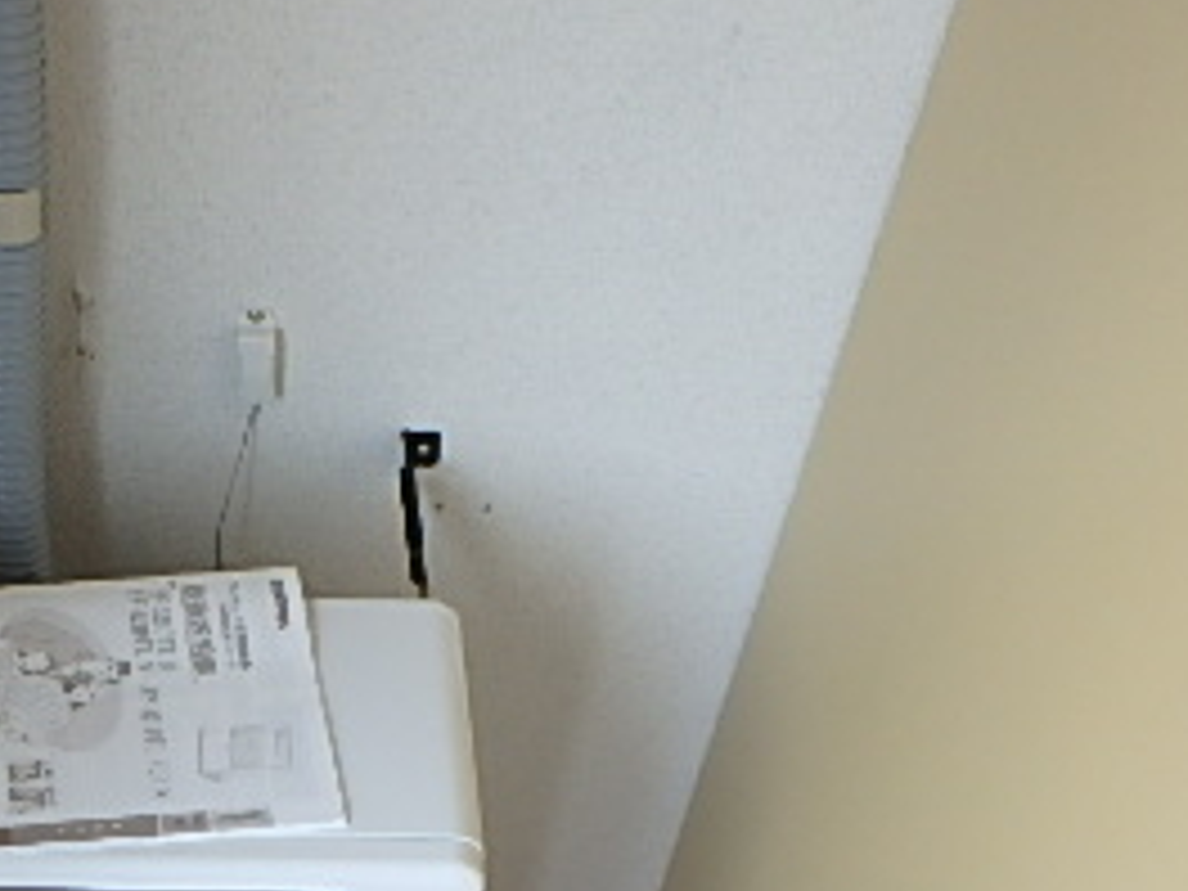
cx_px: 212
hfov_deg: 36.0
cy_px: 1008
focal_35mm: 51
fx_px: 1750
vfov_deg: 26.1
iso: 200
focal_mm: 3.7
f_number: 3.5
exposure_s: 1/50
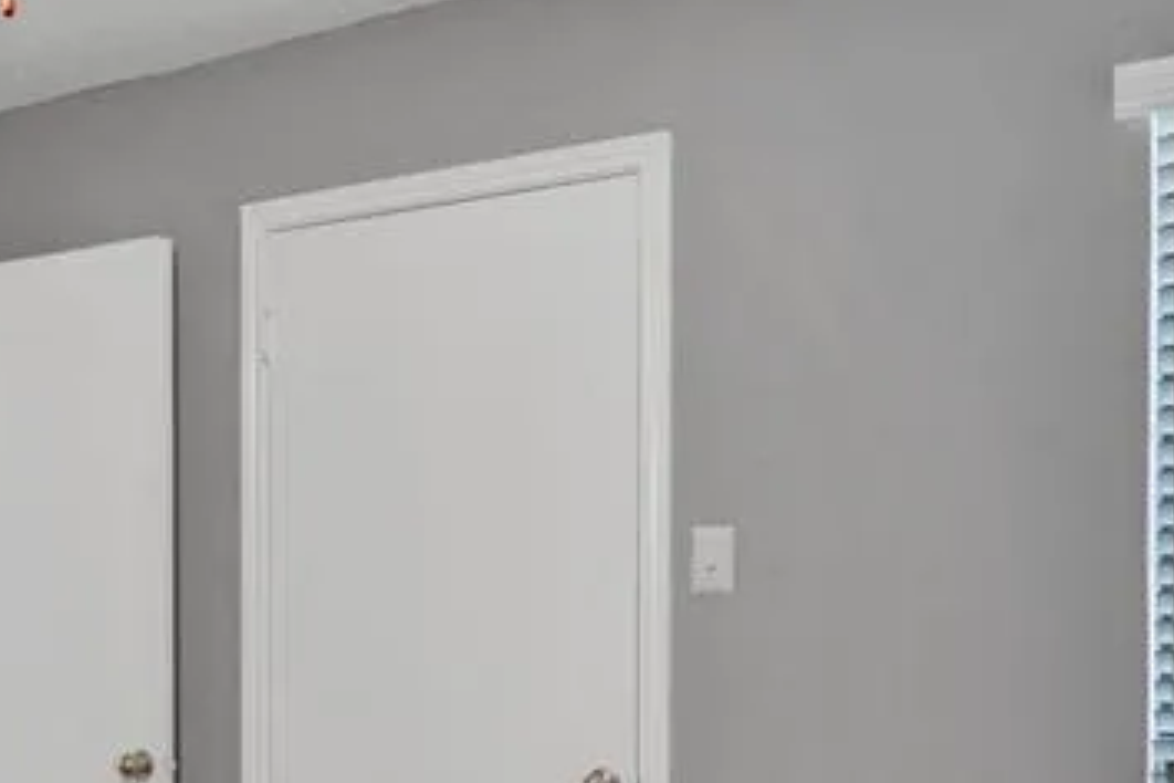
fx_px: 1696
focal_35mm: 52
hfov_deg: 36.7
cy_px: 733
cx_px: 212
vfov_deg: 25.1
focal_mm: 18
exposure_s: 1/6
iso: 320
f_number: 7.1
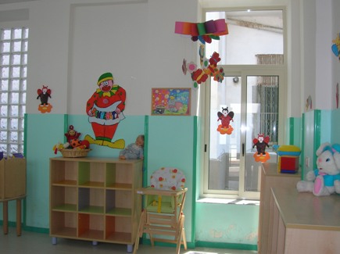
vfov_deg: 39.6
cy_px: 127
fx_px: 353
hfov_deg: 51.4
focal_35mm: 36
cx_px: 170
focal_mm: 6
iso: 71
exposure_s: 1/77.1
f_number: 4.9
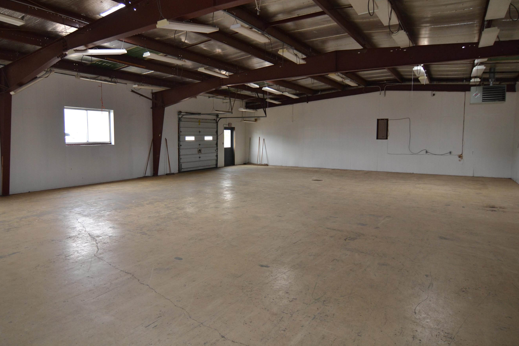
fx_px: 303
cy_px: 164
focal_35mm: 21
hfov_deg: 81.0
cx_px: 236
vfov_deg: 59.5
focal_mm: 12
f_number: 4.5
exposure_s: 1/80
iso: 400
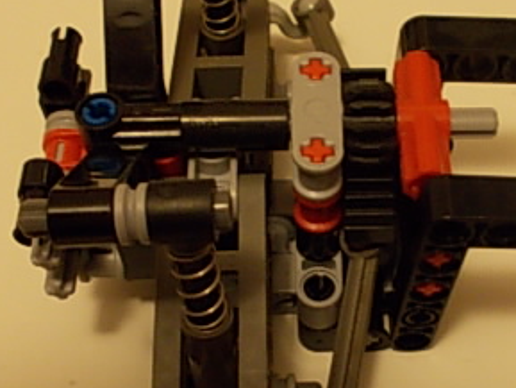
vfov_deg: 23.6
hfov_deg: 31.1
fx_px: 925
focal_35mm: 62
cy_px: 250
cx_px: 321
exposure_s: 1/4
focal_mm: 4
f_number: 2.7
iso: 200
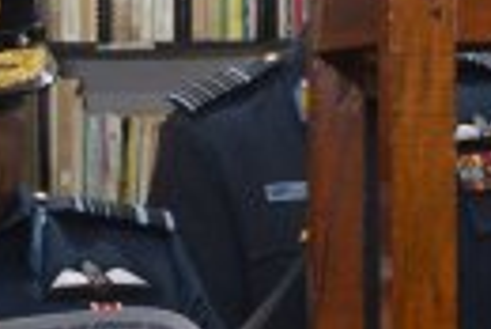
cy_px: 208
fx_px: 2075
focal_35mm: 152
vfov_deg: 9.0
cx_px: 287
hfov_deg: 13.5
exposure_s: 1/60
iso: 1400
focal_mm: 22
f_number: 3.8
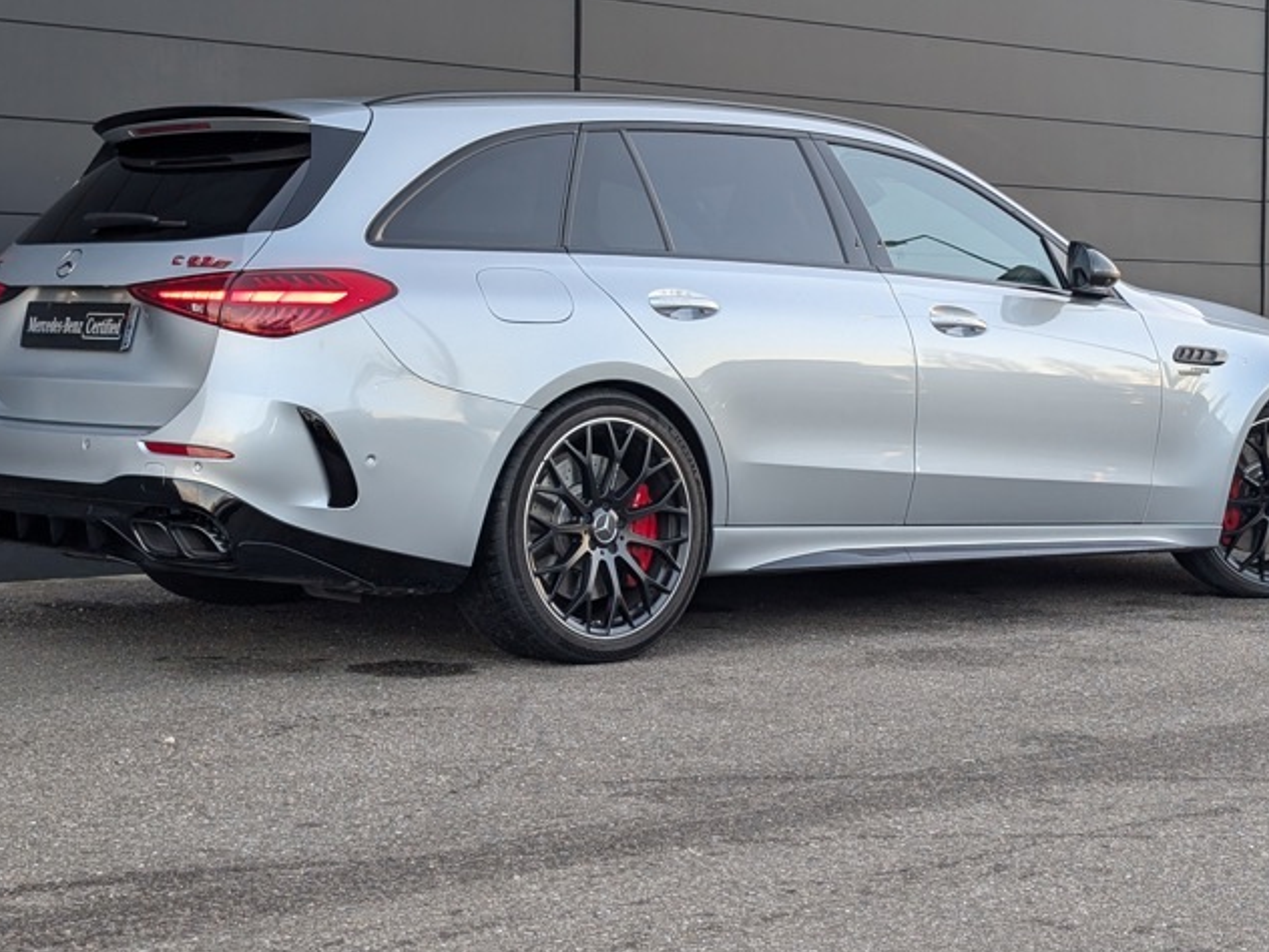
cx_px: 632
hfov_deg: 31.2
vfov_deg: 23.6
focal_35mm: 62
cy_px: 410
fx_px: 2273
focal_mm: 6.9
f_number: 1.68
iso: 40
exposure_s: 1/132
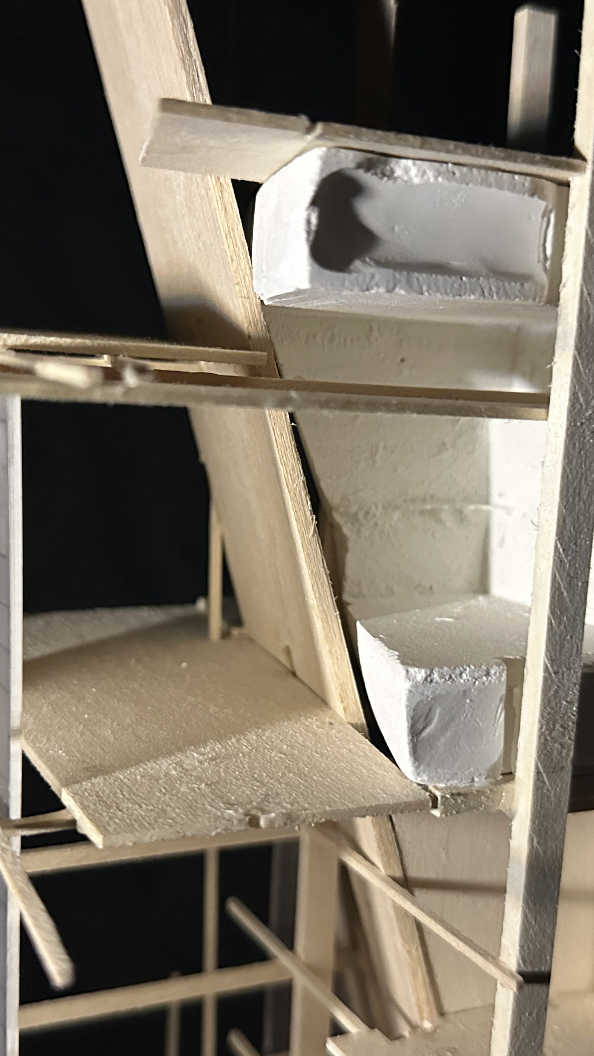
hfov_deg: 28.9
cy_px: 529
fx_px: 1148
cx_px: 239
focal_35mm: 41
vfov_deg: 49.4
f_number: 1.78
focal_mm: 6.86
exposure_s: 1/42
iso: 1000
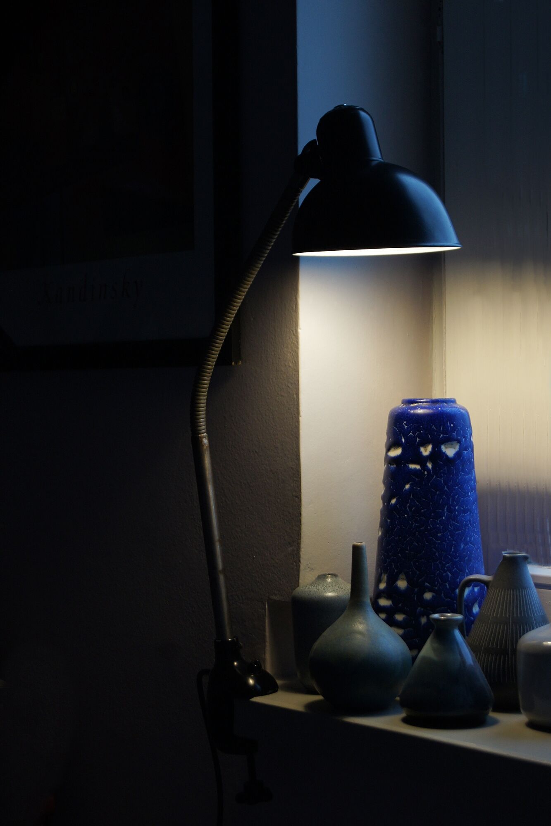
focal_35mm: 75
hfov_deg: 18.2
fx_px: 1722
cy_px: 413
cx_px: 276
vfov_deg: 27.0
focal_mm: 50
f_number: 5.6
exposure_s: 1/80
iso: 400
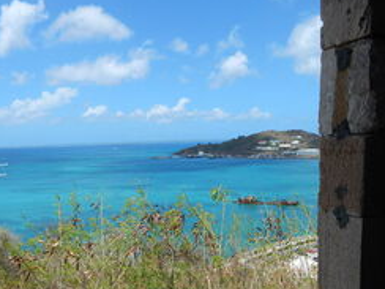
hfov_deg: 51.3
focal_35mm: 36
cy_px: 190
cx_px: 185
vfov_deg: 39.3
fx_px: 400
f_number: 6
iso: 125
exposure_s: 1/500
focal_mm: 4
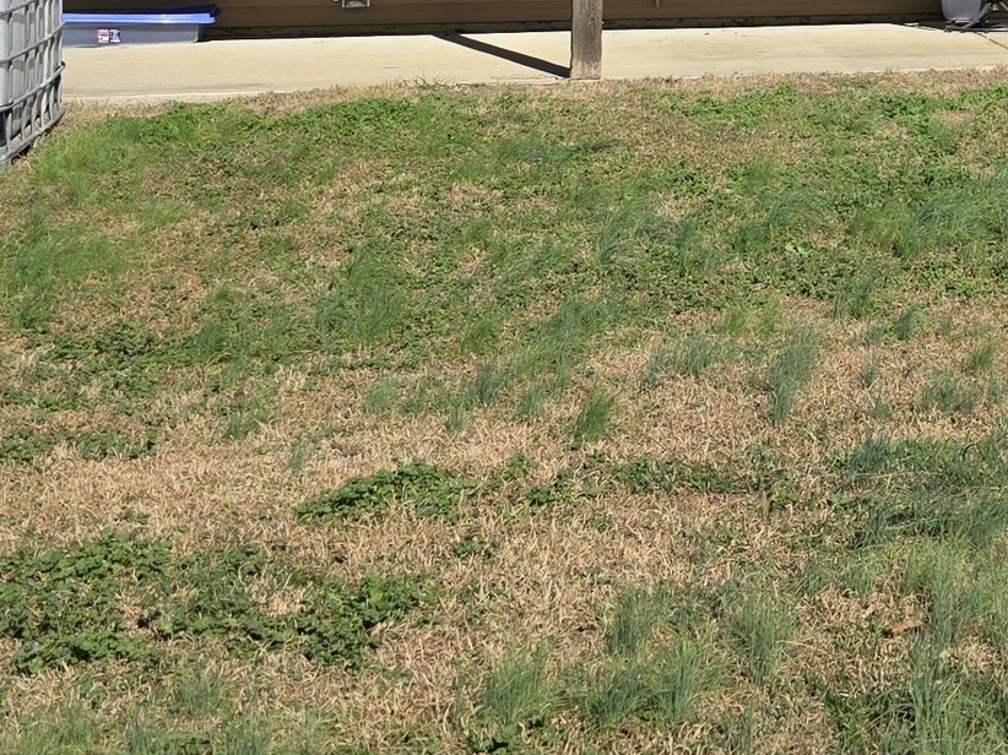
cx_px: 1154
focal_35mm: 86
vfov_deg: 15.8
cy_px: -357
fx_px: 2504
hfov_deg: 21.4
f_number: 1.7
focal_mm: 6.3
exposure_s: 1/6574
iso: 80
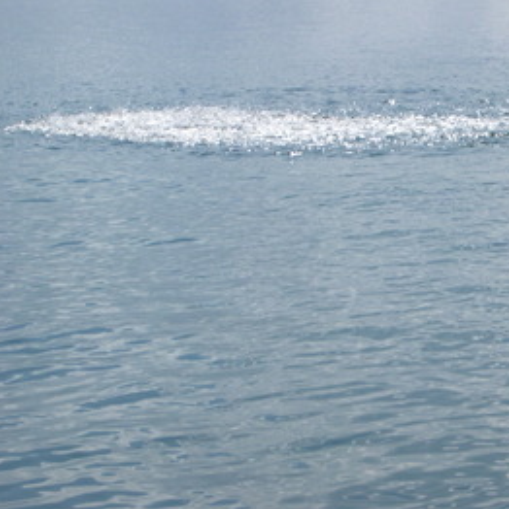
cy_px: 225
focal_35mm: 154
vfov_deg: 11.3
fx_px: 2562
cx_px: 381
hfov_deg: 11.3
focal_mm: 24
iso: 100
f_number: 13.4
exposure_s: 1/126
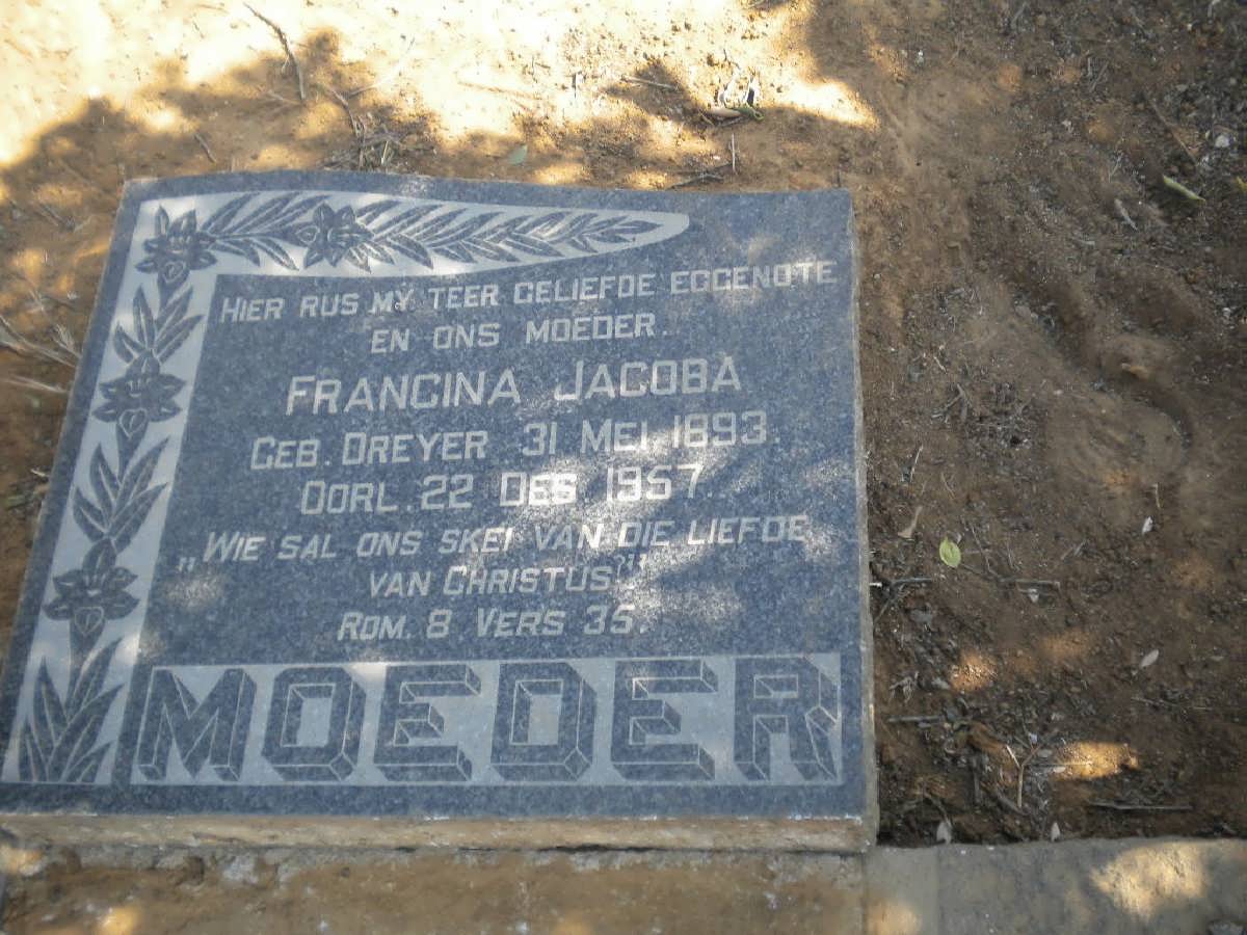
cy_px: 468
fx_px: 1477
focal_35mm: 41
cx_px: 624
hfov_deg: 45.8
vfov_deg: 35.1
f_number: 3.5
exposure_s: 1/174
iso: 80
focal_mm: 7.4
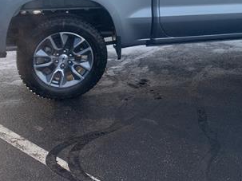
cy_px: 17
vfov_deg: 25.7
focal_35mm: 55
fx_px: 384
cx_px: 173
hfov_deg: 34.4
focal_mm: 4.25
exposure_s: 1/422
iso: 25
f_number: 1.8
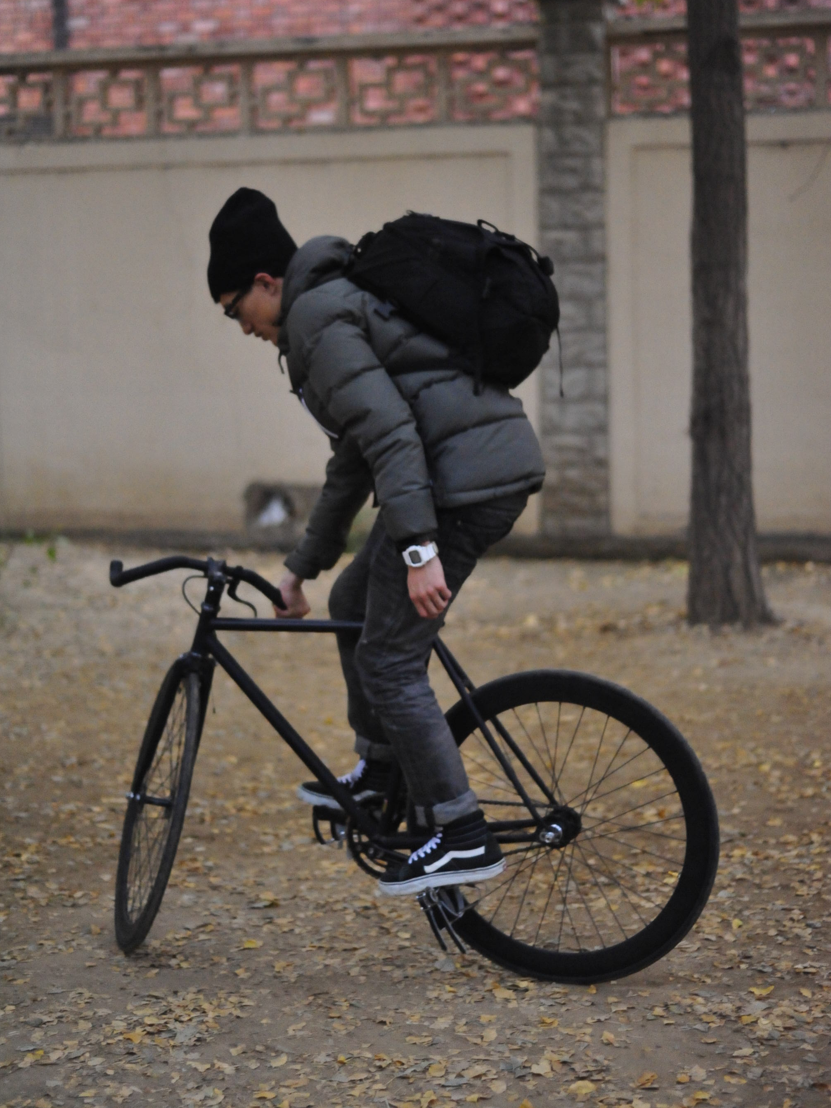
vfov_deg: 33.8
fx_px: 1824
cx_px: 408
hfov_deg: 25.7
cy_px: 521
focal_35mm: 57
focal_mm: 50
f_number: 1.8
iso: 6400
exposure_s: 1/20
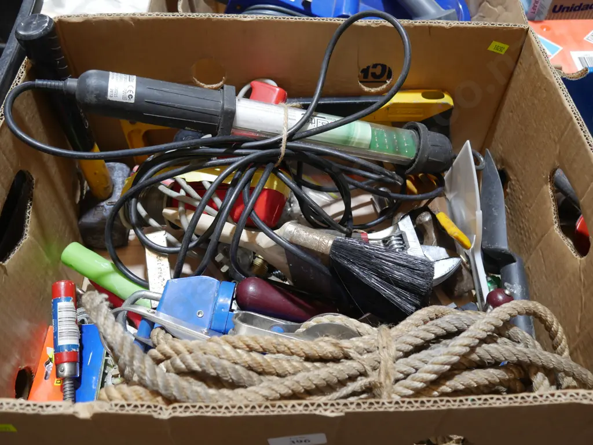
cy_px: 222
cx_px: 296
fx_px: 583
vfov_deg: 41.8
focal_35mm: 34
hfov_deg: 53.9
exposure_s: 1/60
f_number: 4
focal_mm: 17
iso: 400
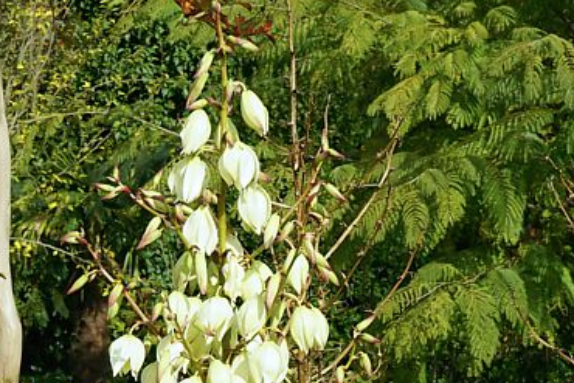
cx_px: -14
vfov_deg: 10.3
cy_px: 482
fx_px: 2089
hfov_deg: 15.3
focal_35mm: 131
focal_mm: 38
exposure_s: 1/160
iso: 100
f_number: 11
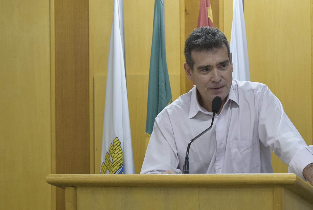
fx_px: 1001
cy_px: 129
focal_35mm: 115
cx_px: 194
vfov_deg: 11.9
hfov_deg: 17.8
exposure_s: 1/125
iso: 1600
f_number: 5.6
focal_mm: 52
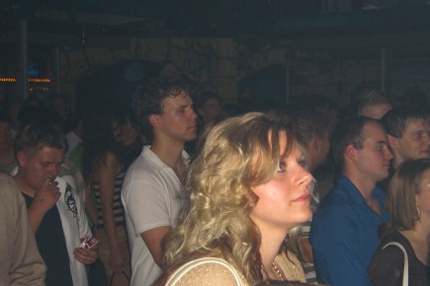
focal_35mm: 66
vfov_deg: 20.5
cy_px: 188
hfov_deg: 30.3
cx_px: 282
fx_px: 788
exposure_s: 1/60
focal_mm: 9.5
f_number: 3.1
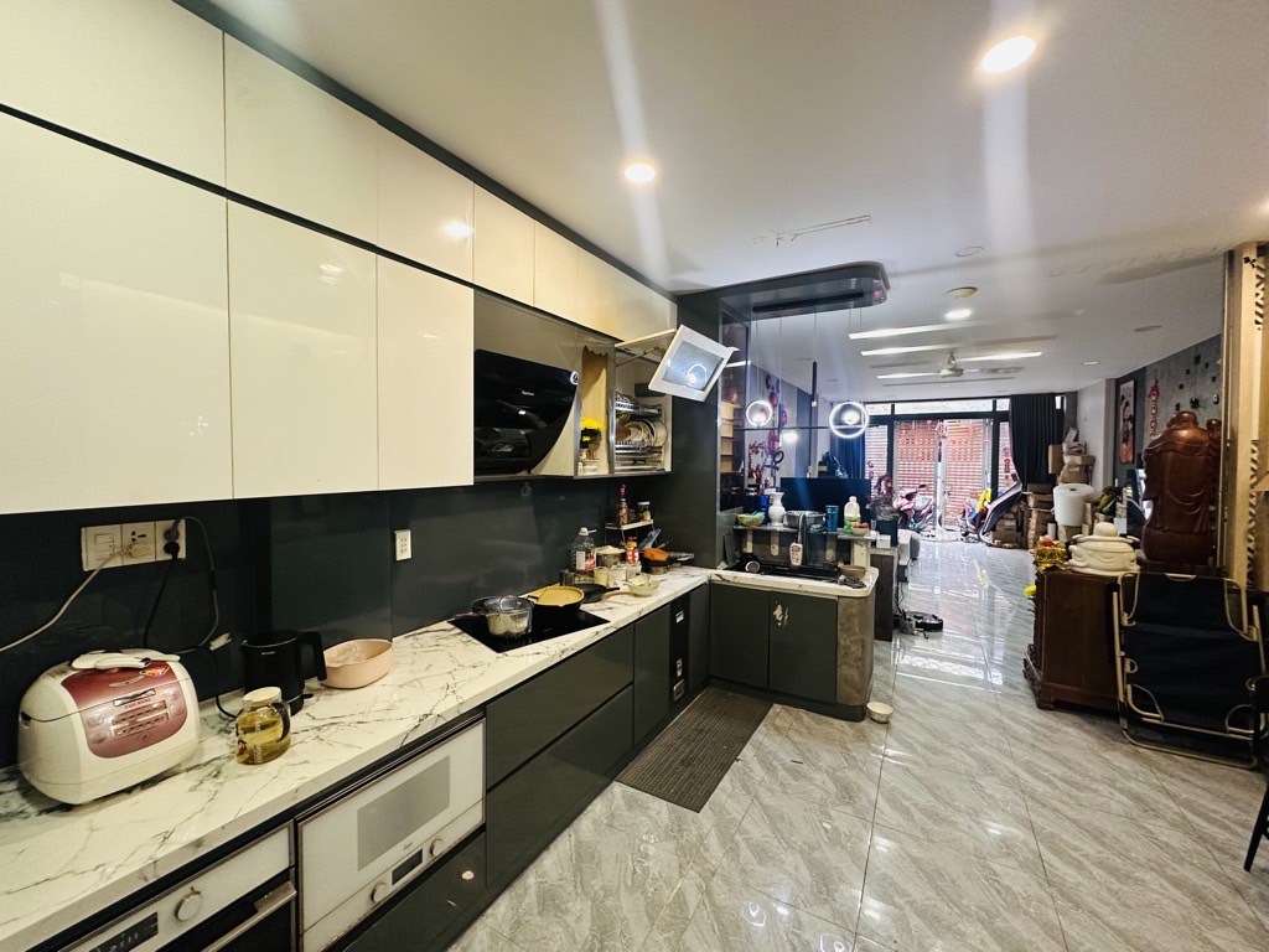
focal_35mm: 14
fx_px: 513
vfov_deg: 85.7
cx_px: 634
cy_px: 476
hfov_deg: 102.1
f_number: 2.2
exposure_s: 1/50
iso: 320
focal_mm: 2.22
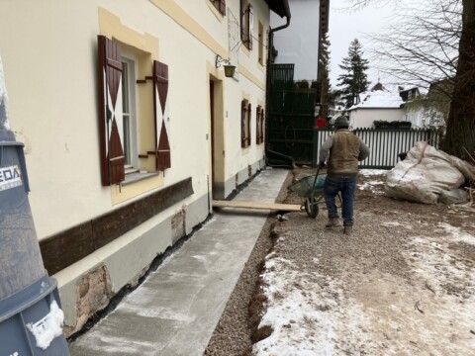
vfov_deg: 49.7
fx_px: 384
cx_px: 238
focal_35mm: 28
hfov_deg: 63.4
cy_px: 178
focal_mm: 3.99
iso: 32
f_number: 1.8
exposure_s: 1/415
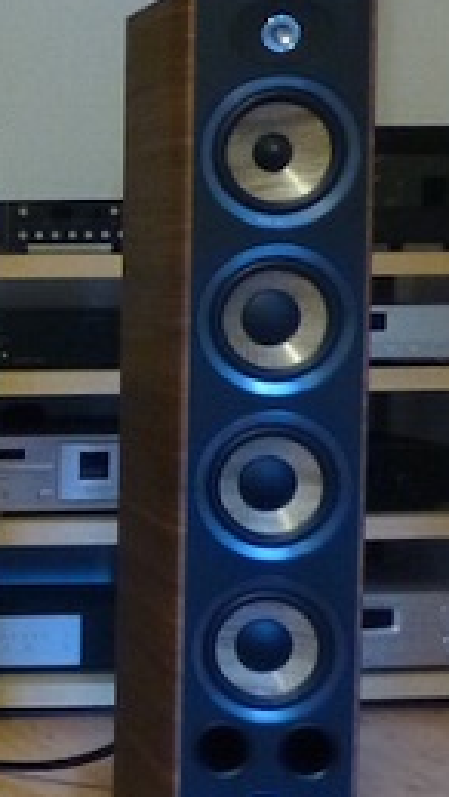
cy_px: 366
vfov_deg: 25.3
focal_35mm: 84
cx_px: -624
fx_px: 1775
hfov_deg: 11.8
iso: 400
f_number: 3.3
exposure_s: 1/6
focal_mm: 4.3
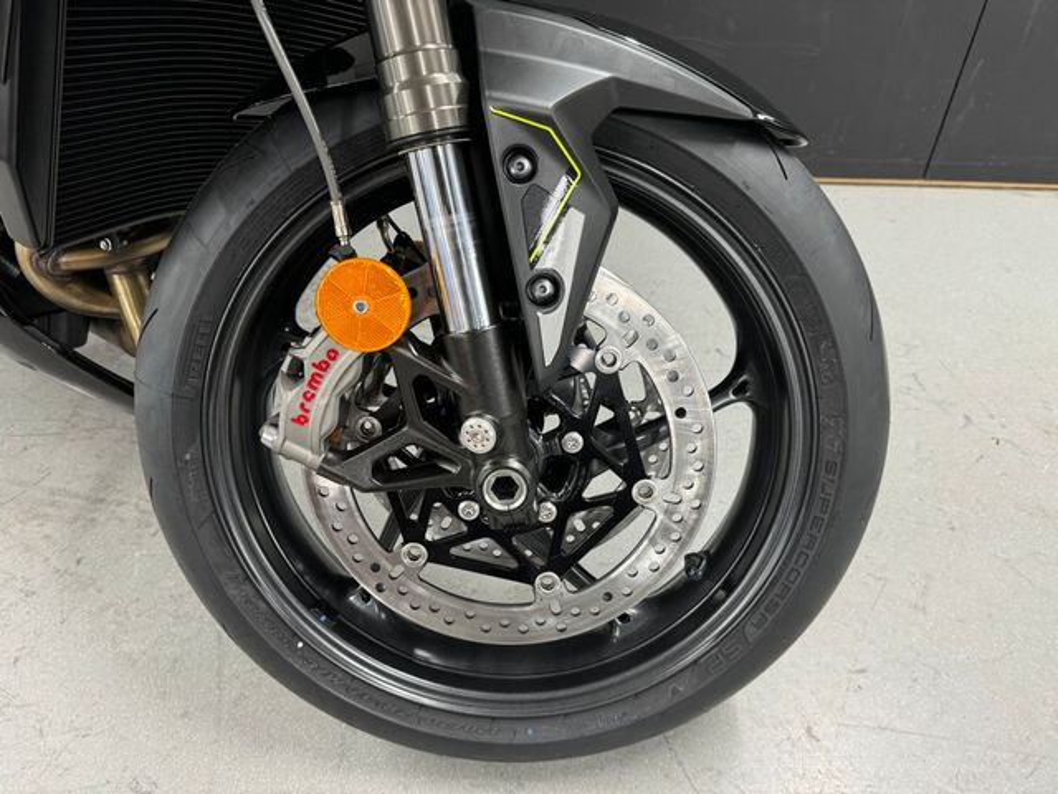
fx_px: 734
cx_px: 529
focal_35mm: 24
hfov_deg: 71.6
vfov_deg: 56.8
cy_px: 397
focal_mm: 6.76
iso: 200
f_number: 1.78
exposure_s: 1/50
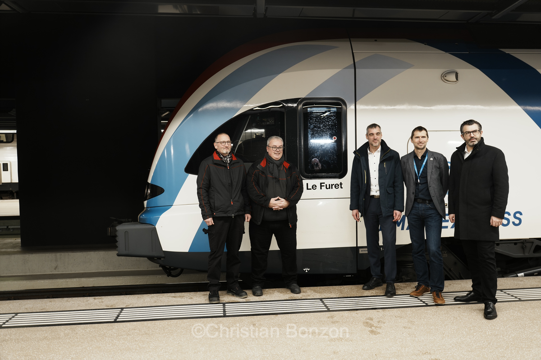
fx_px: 436
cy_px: 180
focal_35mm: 29
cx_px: 270
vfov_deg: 45.0
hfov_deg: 63.7
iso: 320
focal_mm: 29
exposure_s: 1/13
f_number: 4
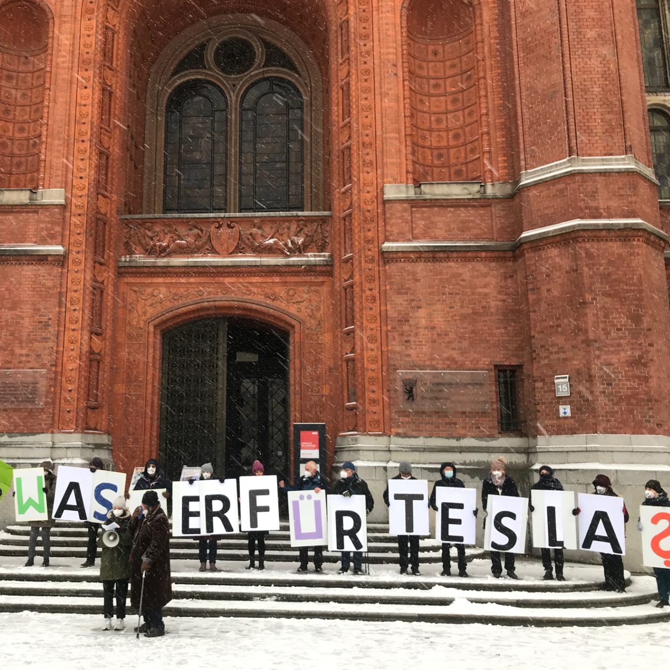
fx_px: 745
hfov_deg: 47.8
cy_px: 328
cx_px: 231
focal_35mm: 34
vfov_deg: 48.4
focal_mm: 3.99
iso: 20
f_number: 1.8
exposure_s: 1/123
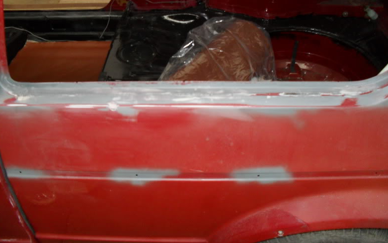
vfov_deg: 33.5
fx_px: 402
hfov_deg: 51.5
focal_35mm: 38
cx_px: 193
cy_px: 98
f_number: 3.2
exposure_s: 1/45
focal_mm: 6.3
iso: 200
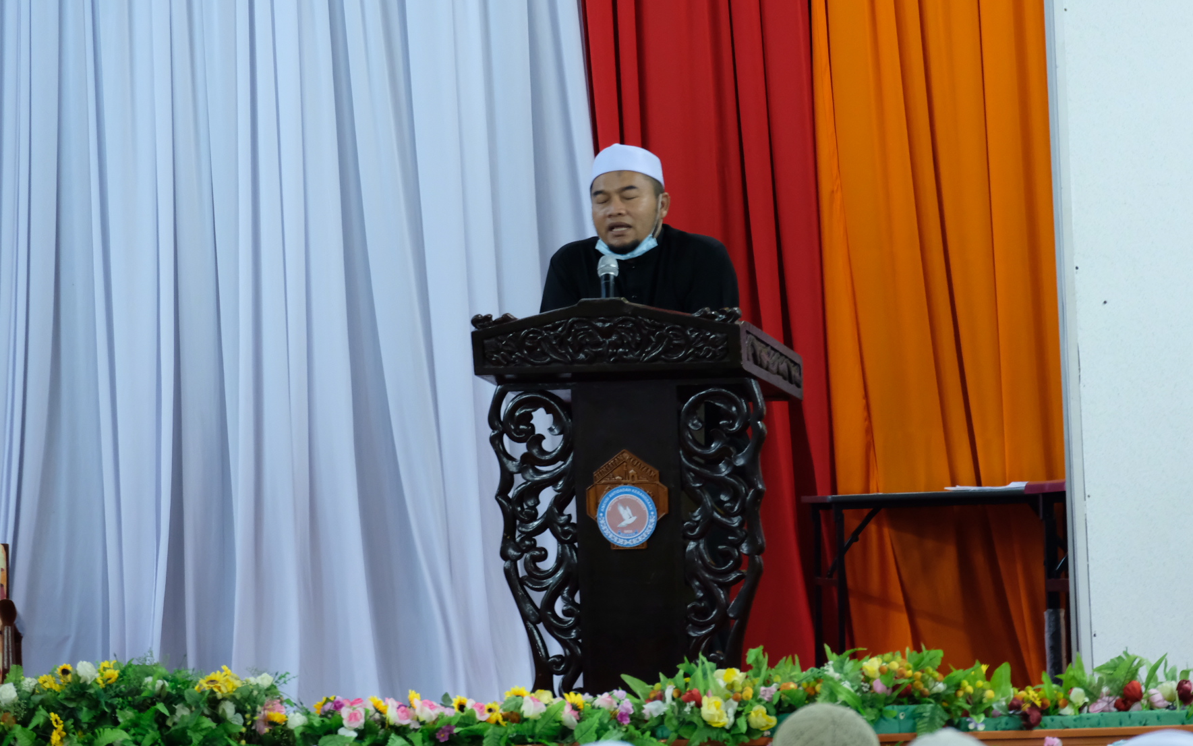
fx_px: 7186
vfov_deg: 5.9
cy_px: 389
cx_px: 595
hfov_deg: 9.5
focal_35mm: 221
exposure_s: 1/15
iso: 3200
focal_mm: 143.9
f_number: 6
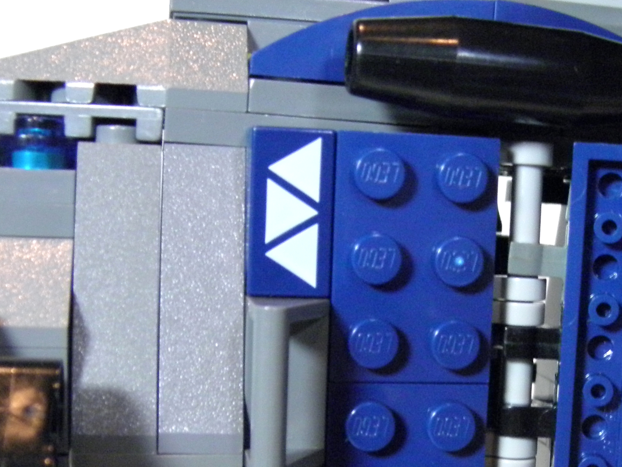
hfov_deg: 27.9
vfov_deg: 21.2
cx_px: 510
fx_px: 1222
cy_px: 417
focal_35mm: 68
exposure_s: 1/30
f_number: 3.5
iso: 320
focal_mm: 5.2
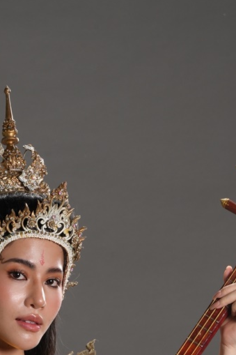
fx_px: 3503
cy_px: 415
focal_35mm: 356
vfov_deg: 5.8
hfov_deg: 3.9
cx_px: 74
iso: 100
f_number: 13
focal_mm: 151
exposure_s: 1/160
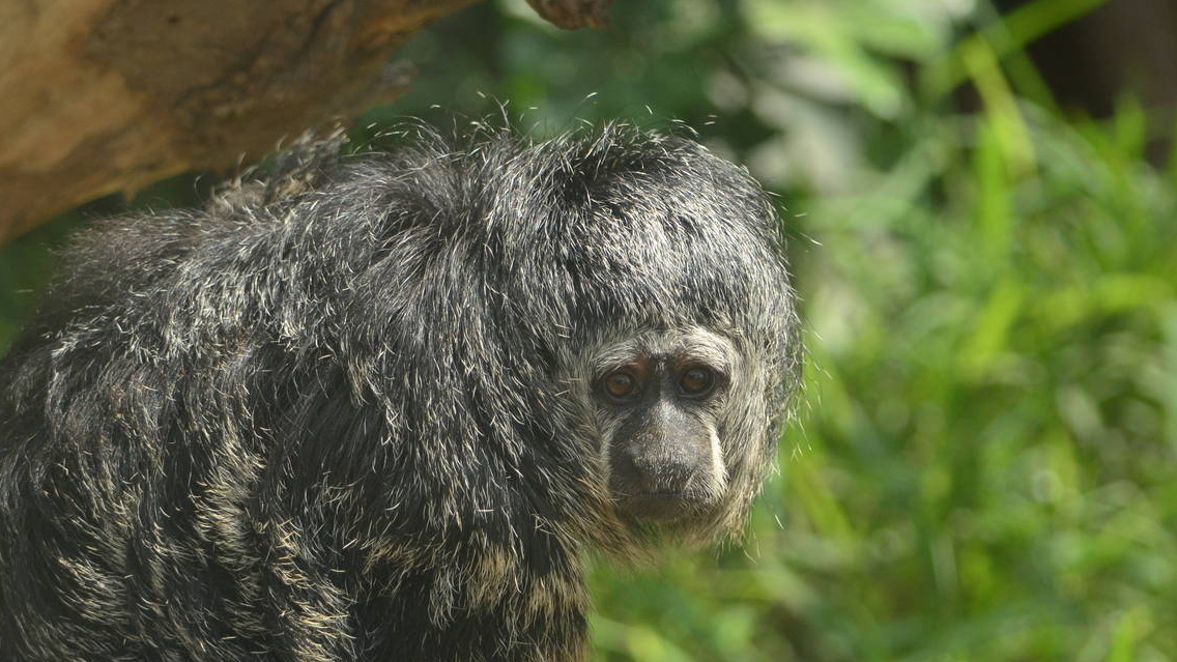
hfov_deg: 13.5
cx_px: 392
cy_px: 509
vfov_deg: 7.6
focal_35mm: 159
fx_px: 4962
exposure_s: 1/1600
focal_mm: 72
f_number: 5
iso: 500
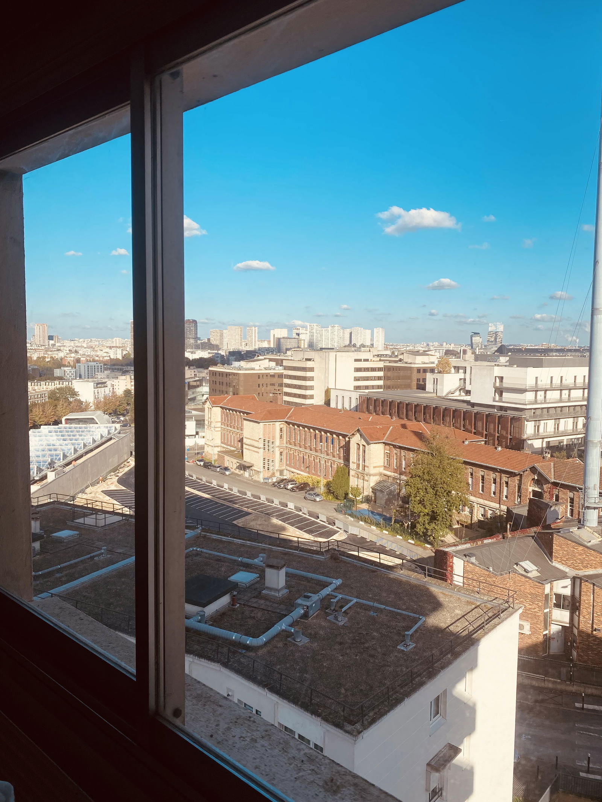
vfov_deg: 67.3
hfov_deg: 53.1
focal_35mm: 26
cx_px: 301
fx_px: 603
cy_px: 401
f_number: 1.8
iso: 32
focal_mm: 4.25
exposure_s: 1/3040
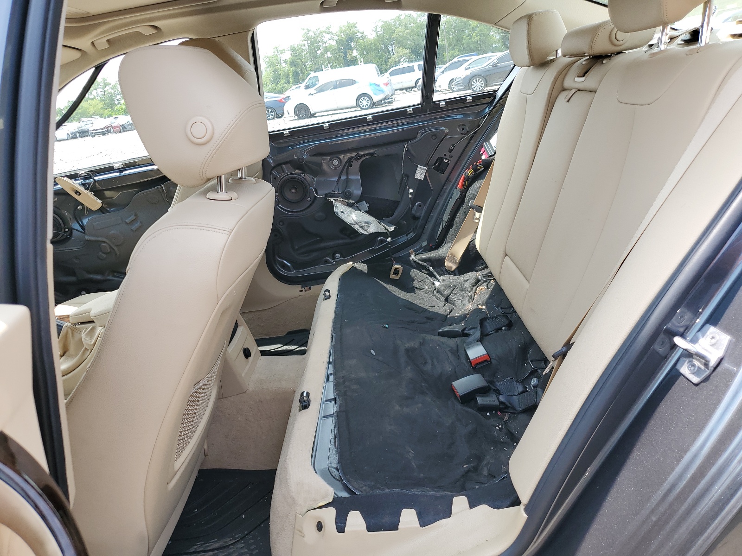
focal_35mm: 26
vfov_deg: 53.1
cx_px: 371
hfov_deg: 67.3
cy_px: 278
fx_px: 557
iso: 50
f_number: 1.5
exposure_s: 1/500
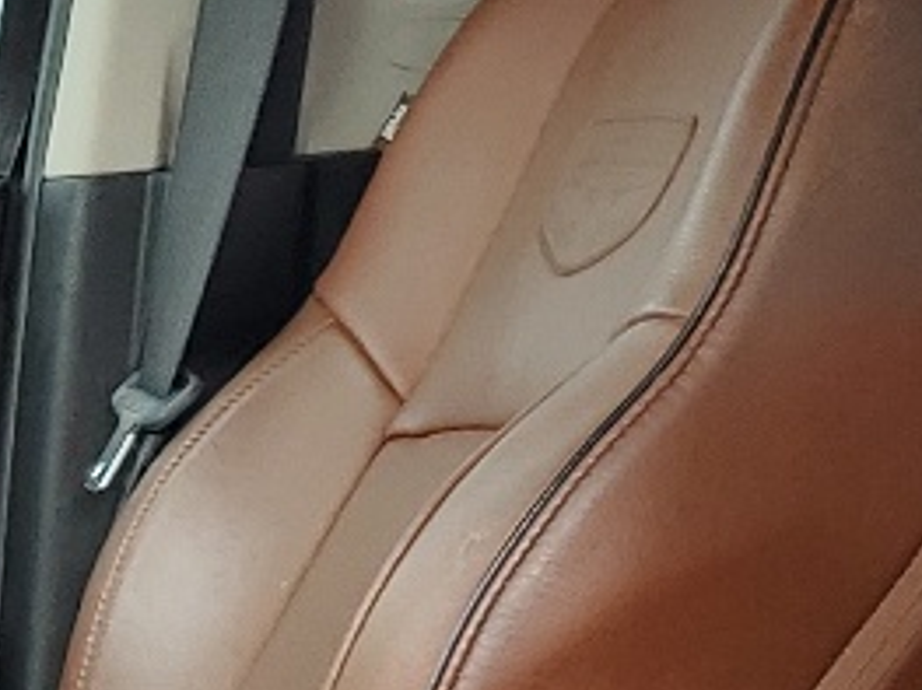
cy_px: 1257
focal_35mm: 158
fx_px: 4206
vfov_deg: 9.0
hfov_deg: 11.4
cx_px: -841
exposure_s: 1/244
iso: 50
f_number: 1.5
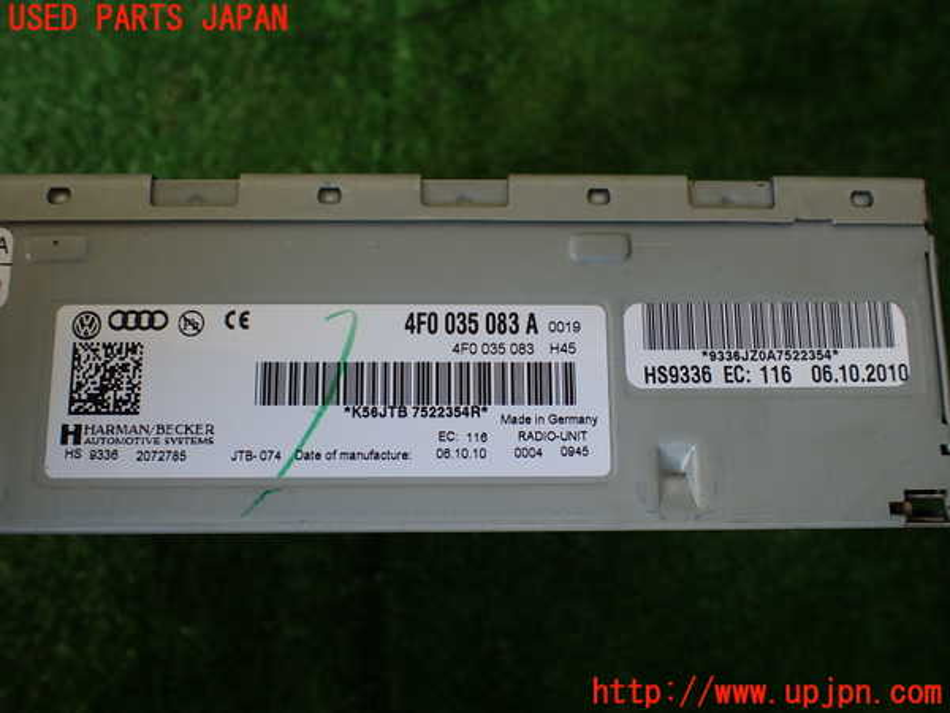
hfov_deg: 60.0
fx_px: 823
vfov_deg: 46.8
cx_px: 475
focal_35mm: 30
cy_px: 356
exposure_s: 1/125
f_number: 2.3
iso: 200
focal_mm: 5.4
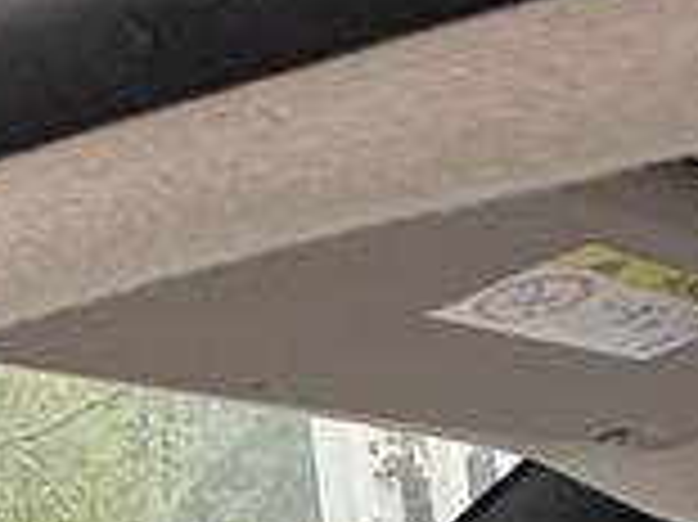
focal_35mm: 81
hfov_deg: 20.9
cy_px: 1382
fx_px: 1632
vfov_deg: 12.5
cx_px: 1018
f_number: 2.2
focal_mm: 2.22
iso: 160
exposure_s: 1/99
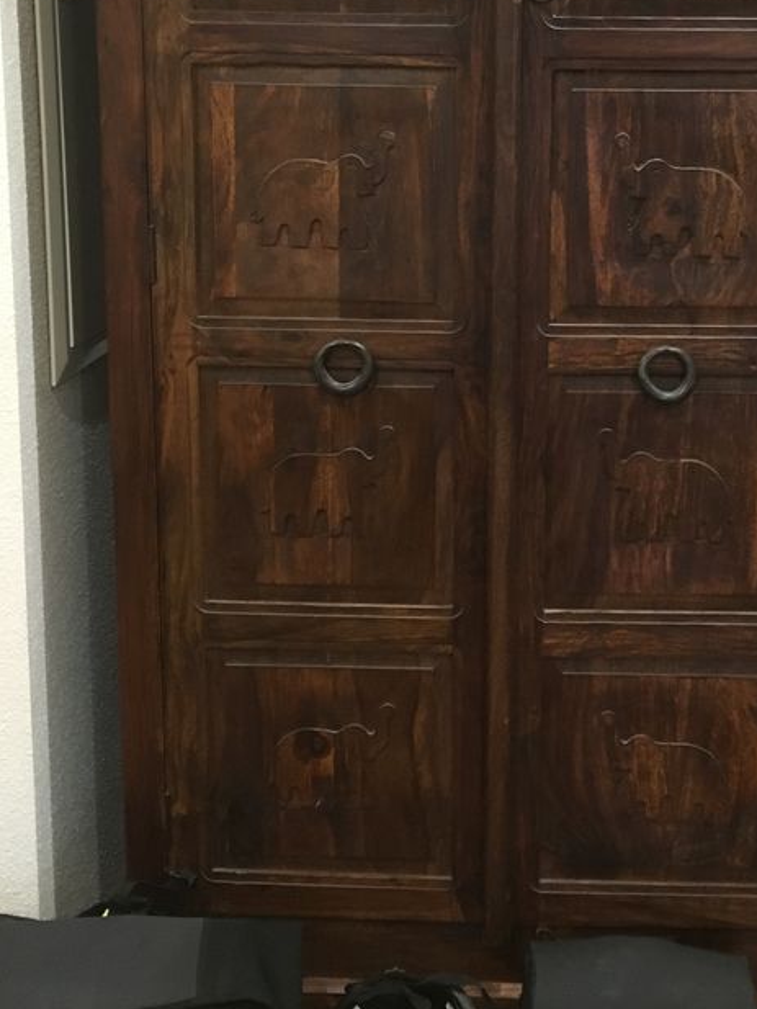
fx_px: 1370
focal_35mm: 47
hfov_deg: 30.7
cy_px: 322
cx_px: 495
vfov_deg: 39.9
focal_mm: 4.15
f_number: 2.2
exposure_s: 1/17
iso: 250
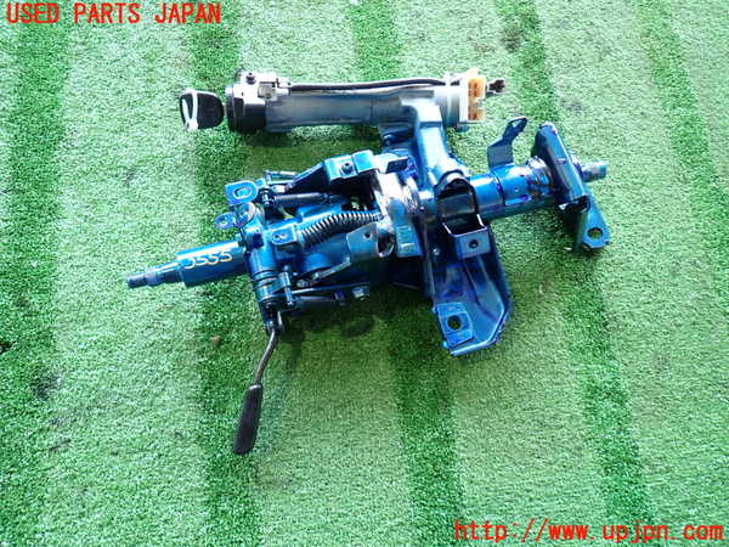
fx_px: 526
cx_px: 364
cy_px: 274
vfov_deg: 54.9
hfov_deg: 69.4
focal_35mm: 25
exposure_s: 1/60
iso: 200
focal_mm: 4.5
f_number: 2
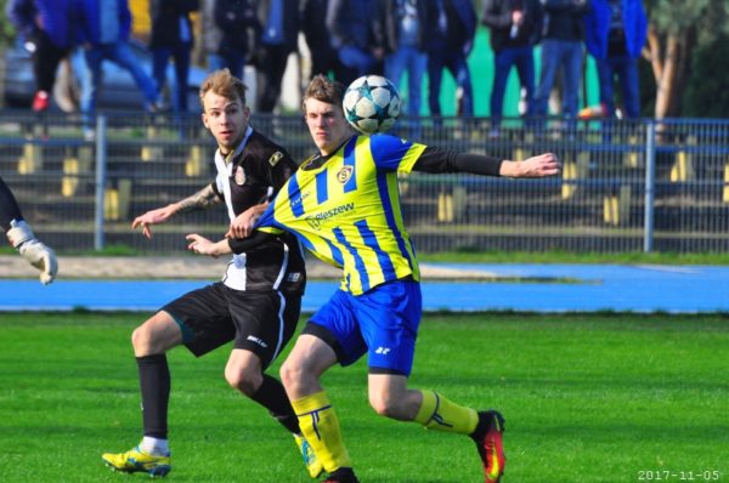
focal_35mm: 450
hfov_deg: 4.6
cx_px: 364
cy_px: 242
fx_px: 9098
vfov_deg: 3.0
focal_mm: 300
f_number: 8
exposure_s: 1/1000
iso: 640
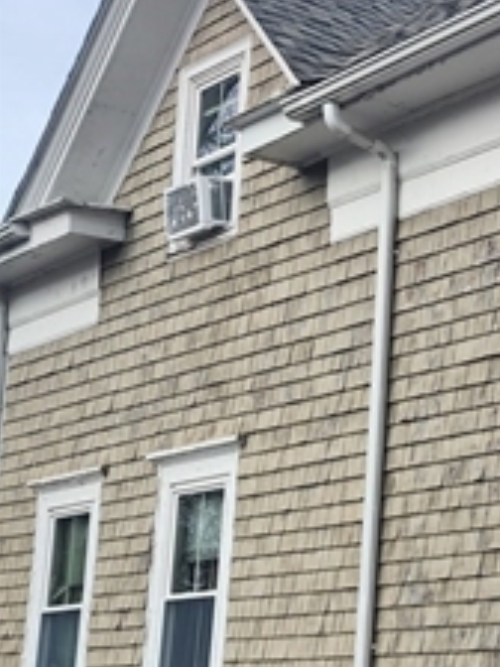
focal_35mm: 79
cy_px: 408
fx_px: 1521
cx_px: 851
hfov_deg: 16.2
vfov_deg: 24.7
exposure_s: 1/734
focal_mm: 6.4
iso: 12
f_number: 1.8
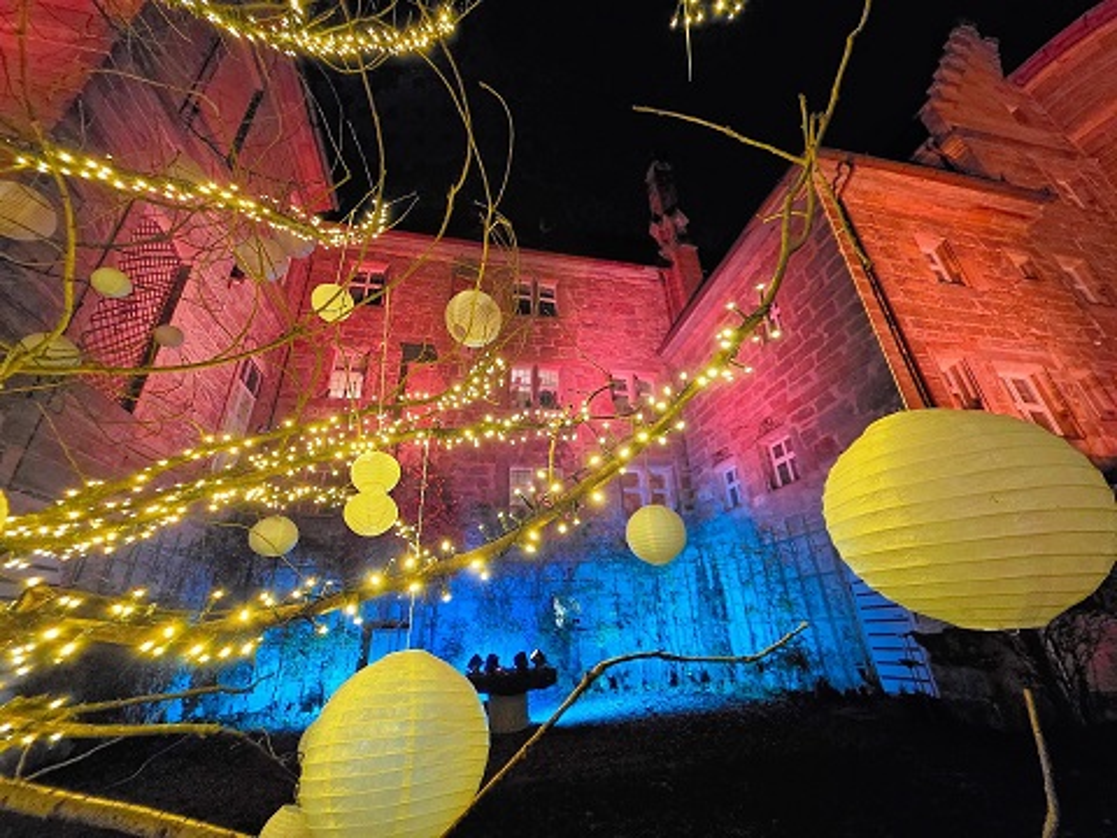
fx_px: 419
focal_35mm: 13
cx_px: 558
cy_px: 419
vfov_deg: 89.9
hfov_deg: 106.2
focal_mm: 2.2
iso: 1000
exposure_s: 1/50
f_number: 1.9
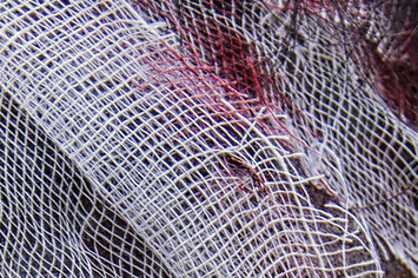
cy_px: 595
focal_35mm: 873
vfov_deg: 1.6
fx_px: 10127
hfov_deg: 2.4
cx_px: 162
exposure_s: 1/200
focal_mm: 86
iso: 160
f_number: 5.6
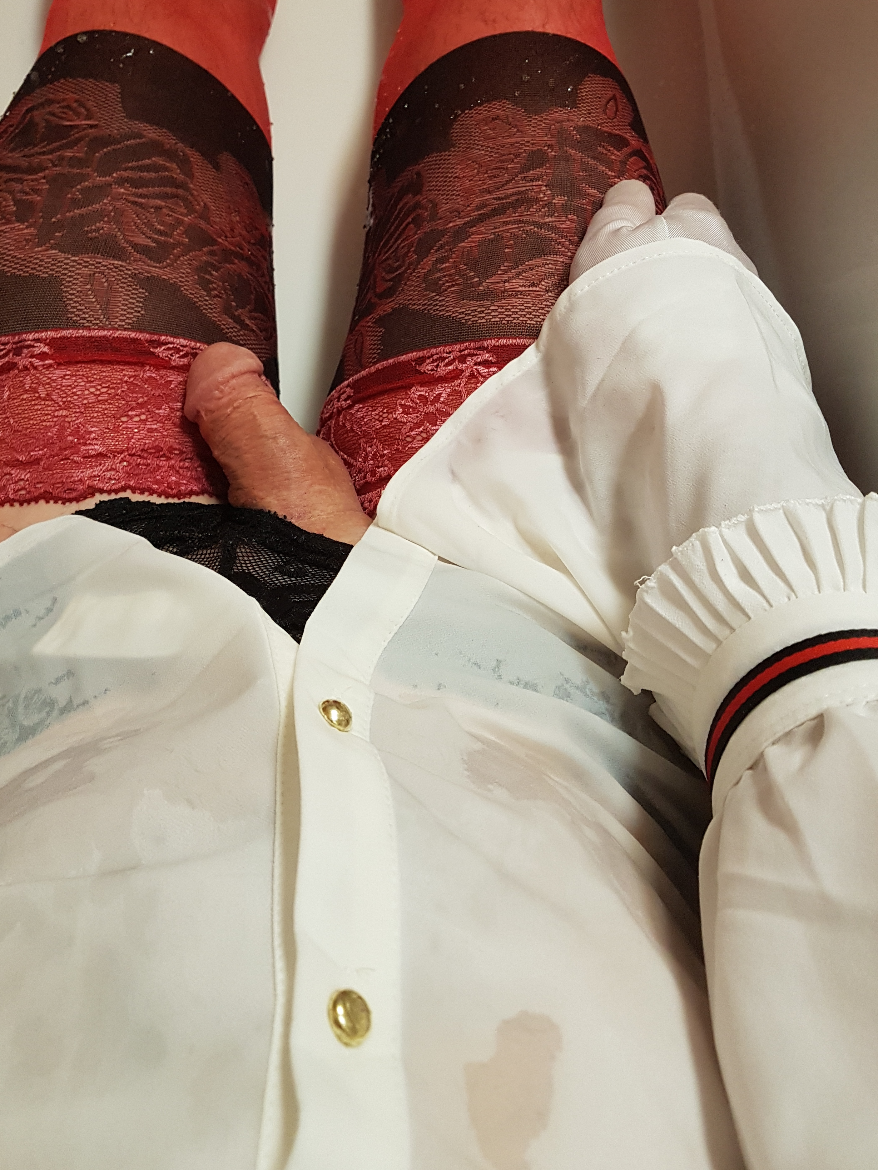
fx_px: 1082
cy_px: 526
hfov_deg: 44.1
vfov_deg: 56.7
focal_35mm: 32
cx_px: 387
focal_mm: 4.2
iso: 125
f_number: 1.7
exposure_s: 1/50
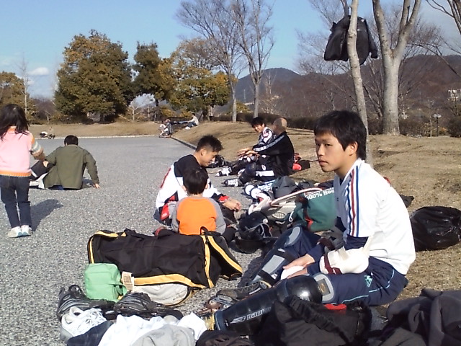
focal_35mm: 29
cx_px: 230
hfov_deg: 61.7
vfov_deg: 48.2
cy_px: 173
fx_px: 386
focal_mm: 3.73
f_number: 3.5
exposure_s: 1/833
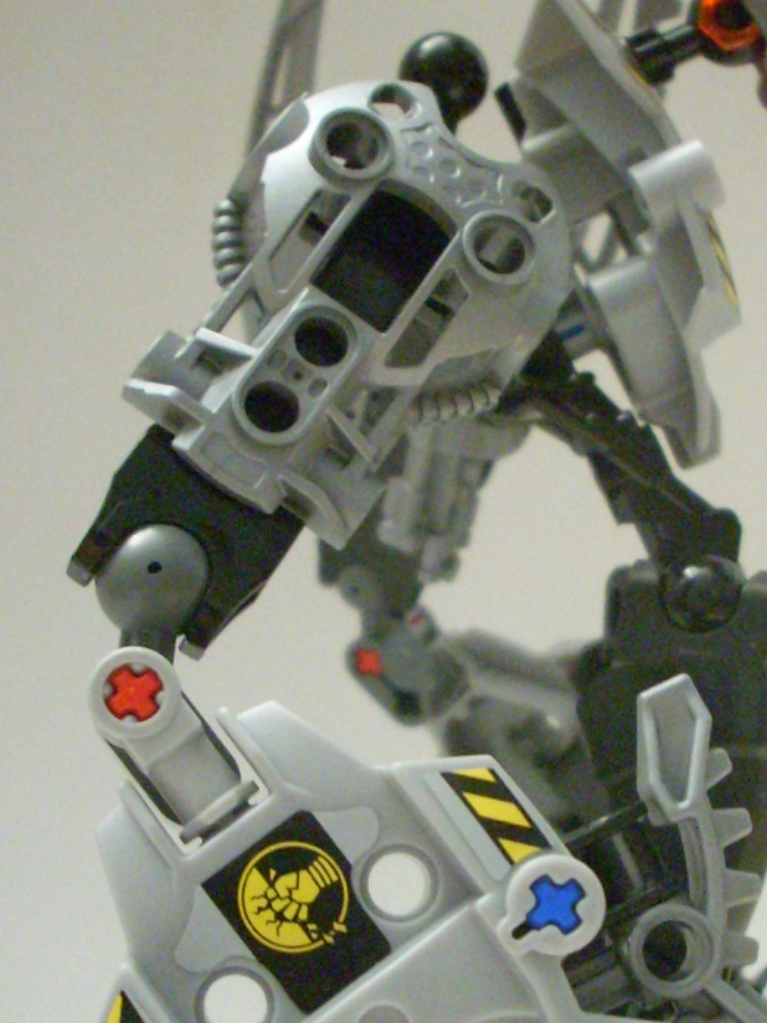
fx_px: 2009
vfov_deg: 28.4
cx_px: 530
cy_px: 653
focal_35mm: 68
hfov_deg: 21.5
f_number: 2.8
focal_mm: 6.2
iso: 644
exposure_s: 1/4
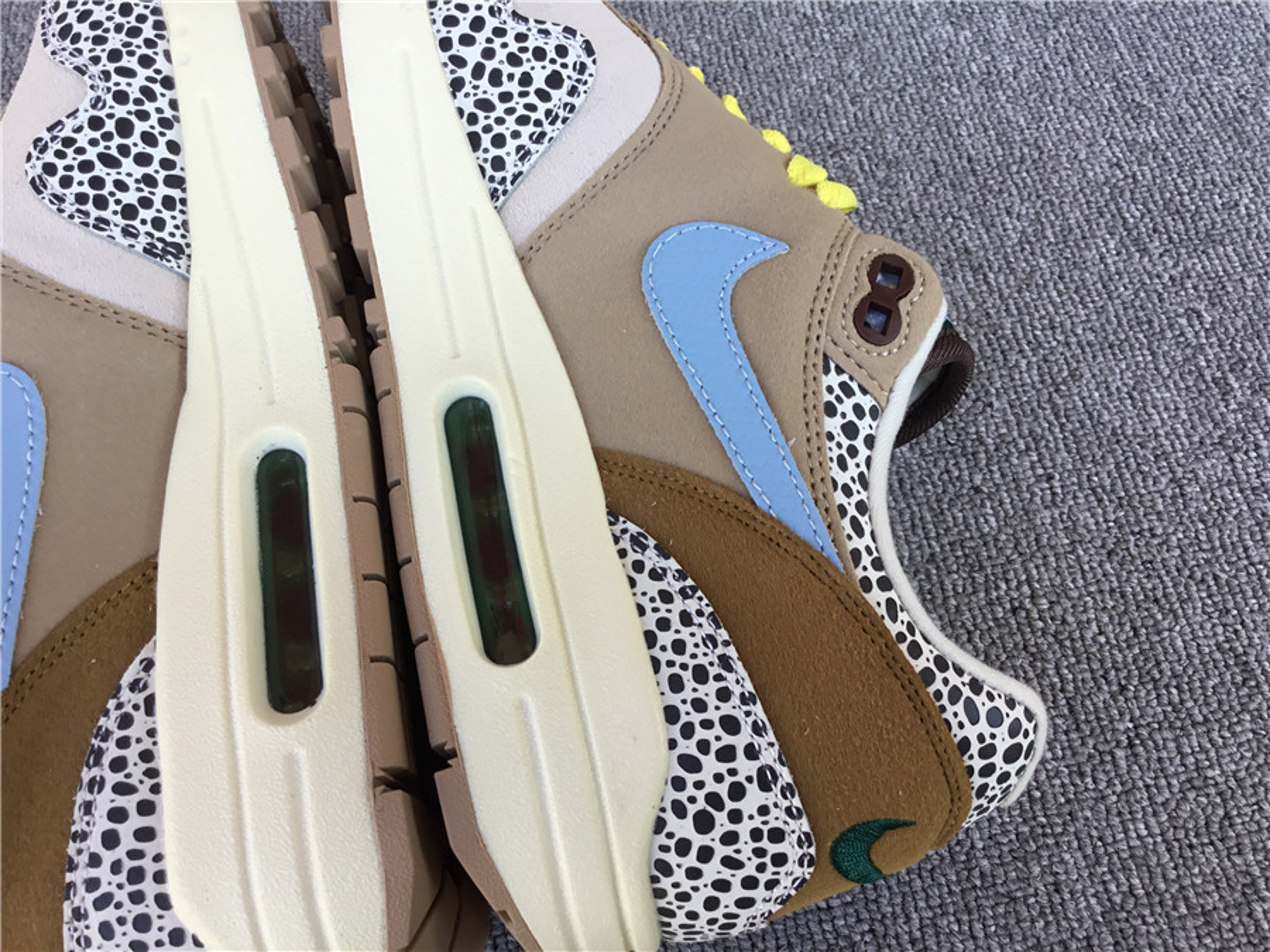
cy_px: 476
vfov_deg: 45.4
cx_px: 635
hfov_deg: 58.4
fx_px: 1137
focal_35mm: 31
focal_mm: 3.3
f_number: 2.4
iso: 25
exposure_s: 1/128
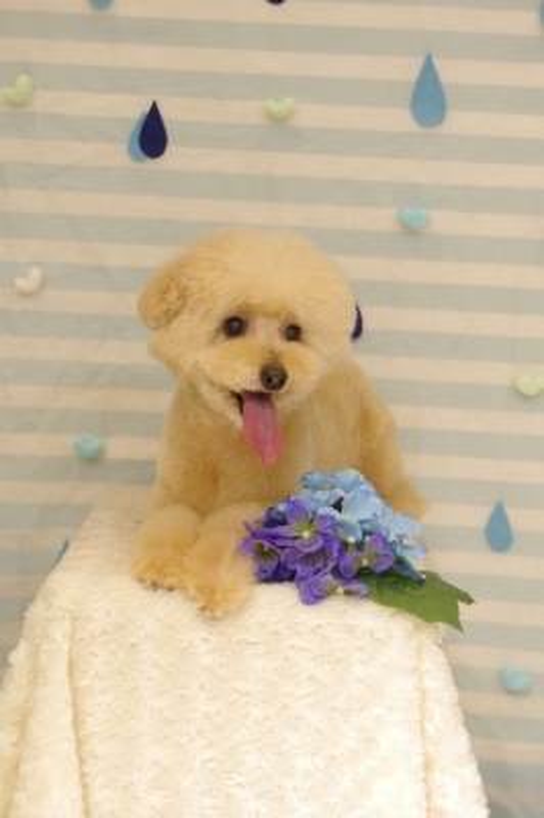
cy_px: 409
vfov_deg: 27.0
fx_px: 1703
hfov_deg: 18.2
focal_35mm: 75
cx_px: 272
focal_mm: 50
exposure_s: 1/100
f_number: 2.8
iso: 640
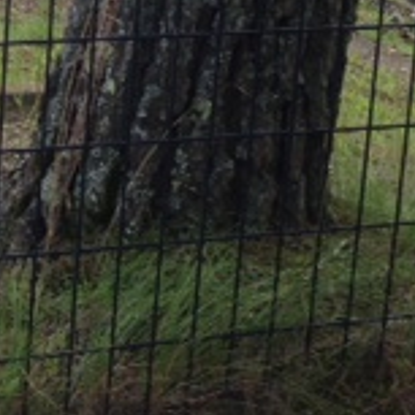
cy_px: -209
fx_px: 1655
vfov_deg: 13.5
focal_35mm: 122
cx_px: -176
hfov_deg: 13.6
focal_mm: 4.13
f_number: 2.4
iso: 50
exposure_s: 1/212
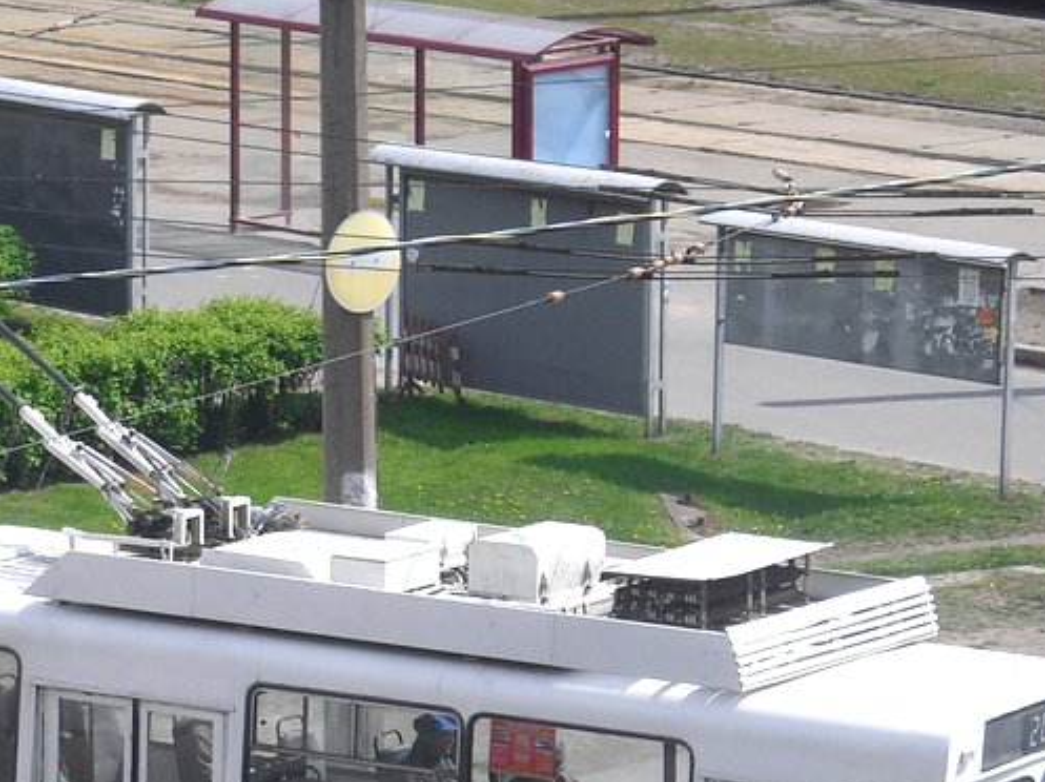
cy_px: 662
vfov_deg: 6.4
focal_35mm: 233
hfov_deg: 8.5
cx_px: 233
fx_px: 7029
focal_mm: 18.6
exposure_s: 1/320
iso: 64
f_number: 5.2
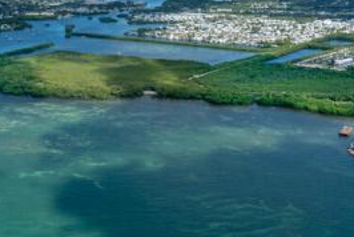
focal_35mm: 59
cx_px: 167
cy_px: 120
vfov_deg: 23.1
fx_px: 581
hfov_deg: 33.9
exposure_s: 1/1000
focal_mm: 35
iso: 500
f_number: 5.6
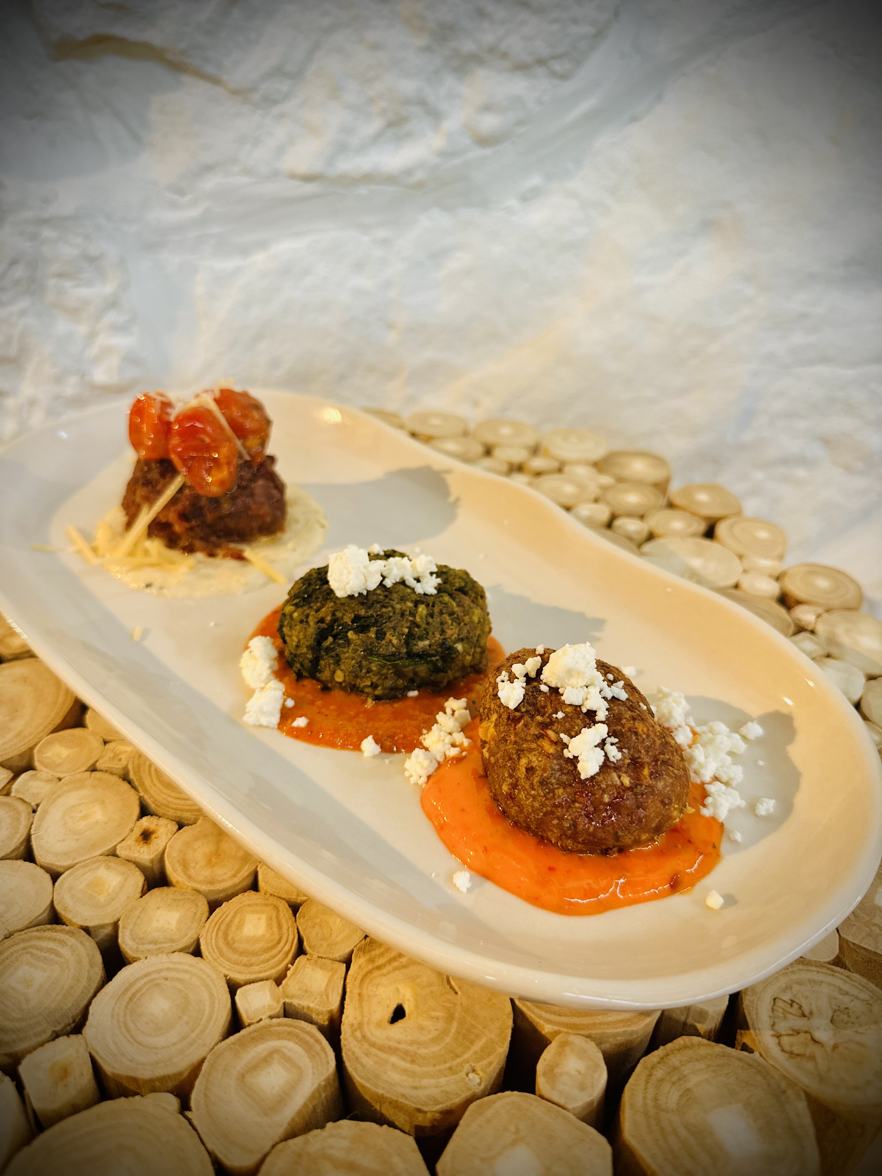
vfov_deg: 71.6
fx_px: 815
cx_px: 441
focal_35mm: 24
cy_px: 588
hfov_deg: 56.8
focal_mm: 6.86
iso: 250
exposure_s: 1/60
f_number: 1.78
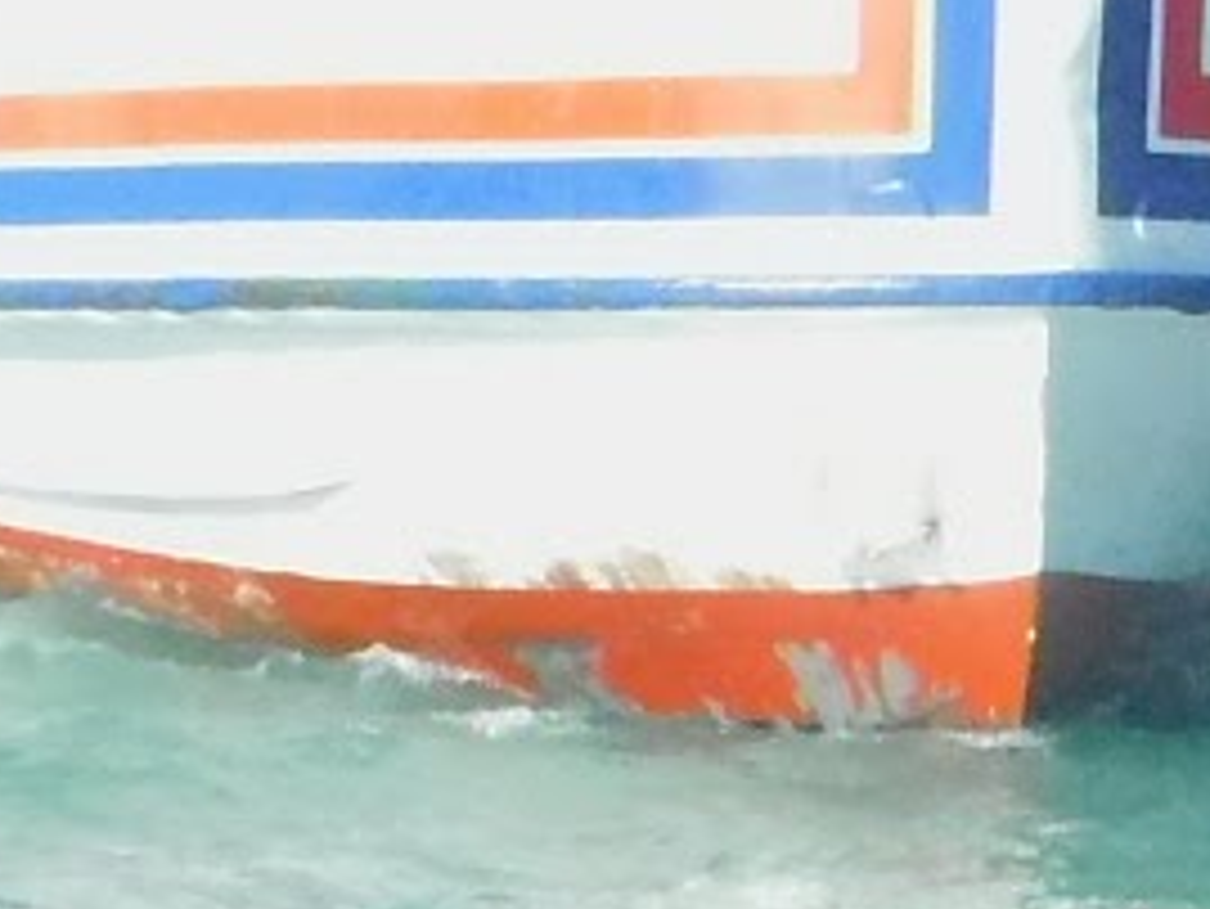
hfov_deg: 9.2
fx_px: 7484
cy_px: 292
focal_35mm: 214
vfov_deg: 6.9
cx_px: 936
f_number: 7.2
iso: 1600
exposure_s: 1/1500
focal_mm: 7.1
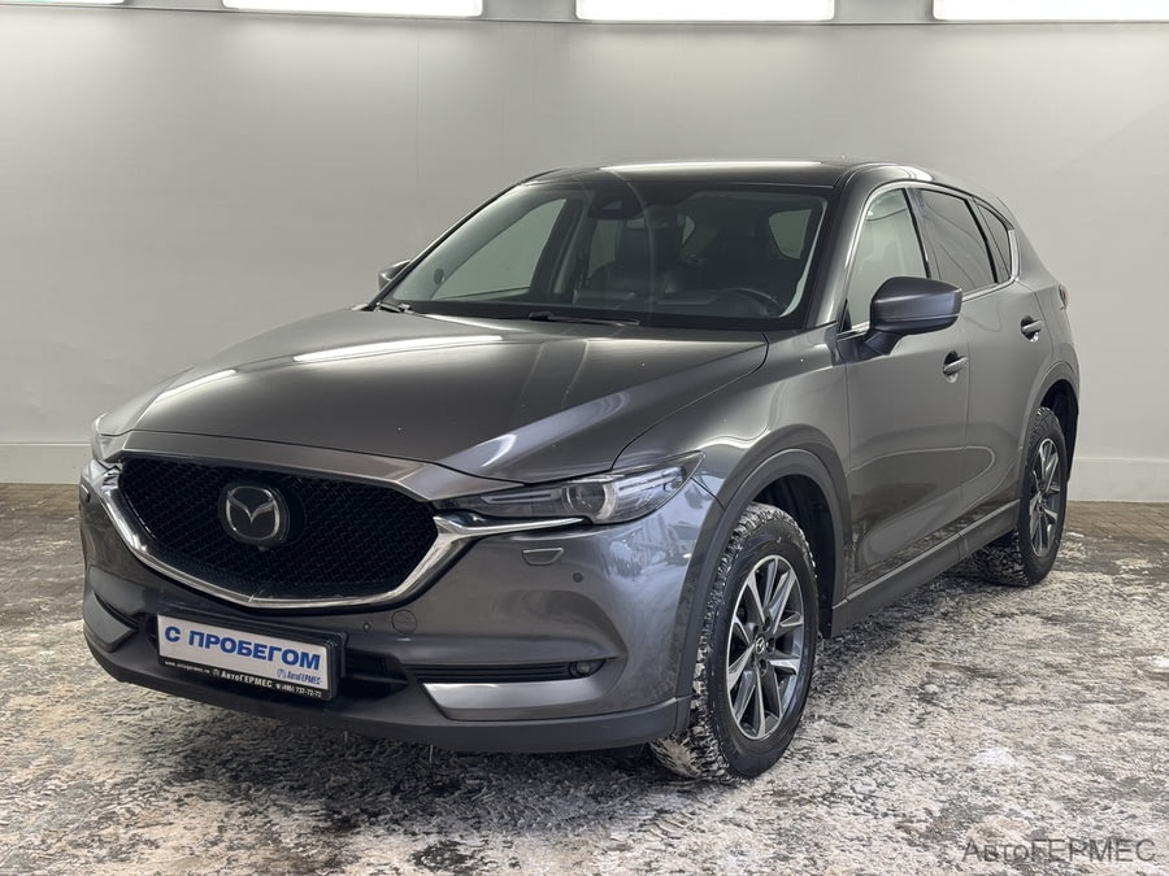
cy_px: 438
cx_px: 584
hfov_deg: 39.7
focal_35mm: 48
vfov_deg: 30.3
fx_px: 1621
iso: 80
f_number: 1.78
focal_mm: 6.76
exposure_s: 1/100
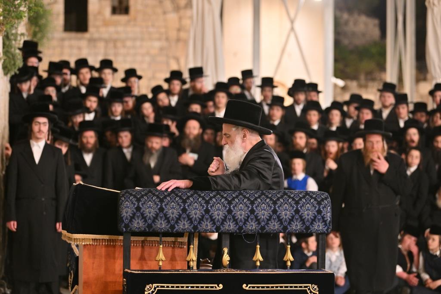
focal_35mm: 102
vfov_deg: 13.4
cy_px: 147
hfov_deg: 20.0
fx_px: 1250
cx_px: 220
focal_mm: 102
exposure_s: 1/160
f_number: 2.8
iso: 800
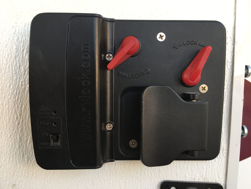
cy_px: 94
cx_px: 126
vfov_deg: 48.2
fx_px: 210
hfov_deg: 61.7
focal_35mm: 29
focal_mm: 4.15
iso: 32
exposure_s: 1/50
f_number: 2.2
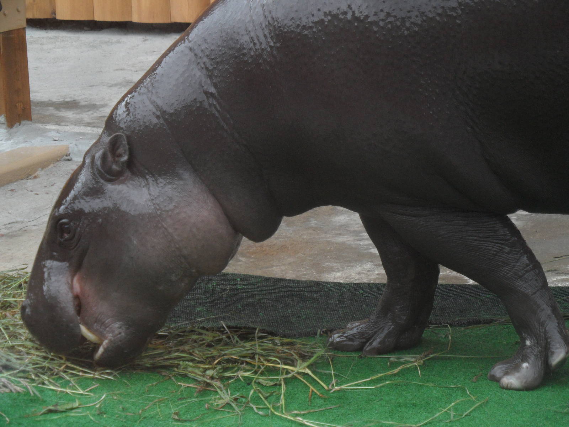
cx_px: 284
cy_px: 214
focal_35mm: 150
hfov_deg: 13.2
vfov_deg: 9.9
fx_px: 2466
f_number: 4.4
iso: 200
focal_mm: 24.6
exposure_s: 1/250
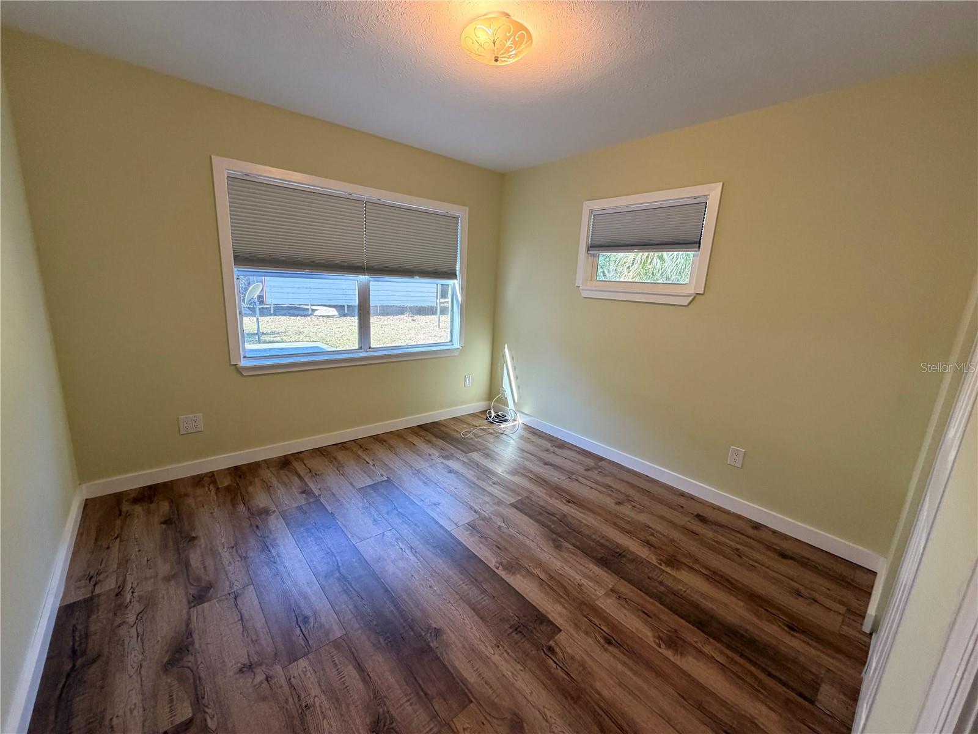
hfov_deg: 102.1
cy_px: 367
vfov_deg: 85.7
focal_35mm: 14
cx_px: 489
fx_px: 396
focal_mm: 2.22
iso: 250
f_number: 2.2
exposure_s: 1/121
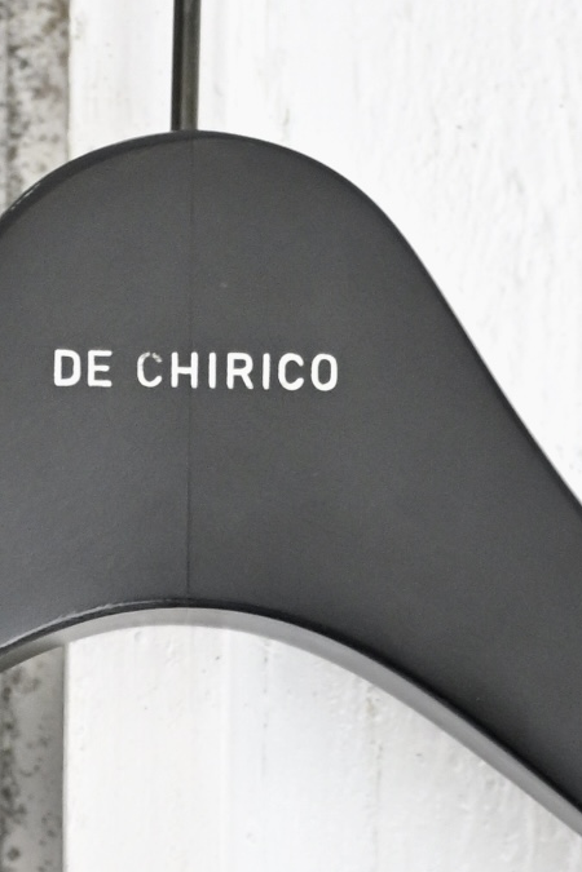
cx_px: 190
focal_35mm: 147
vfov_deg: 13.1
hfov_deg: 9.3
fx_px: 3568
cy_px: 1365
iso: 640
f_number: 4
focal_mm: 21.5
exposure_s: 1/13
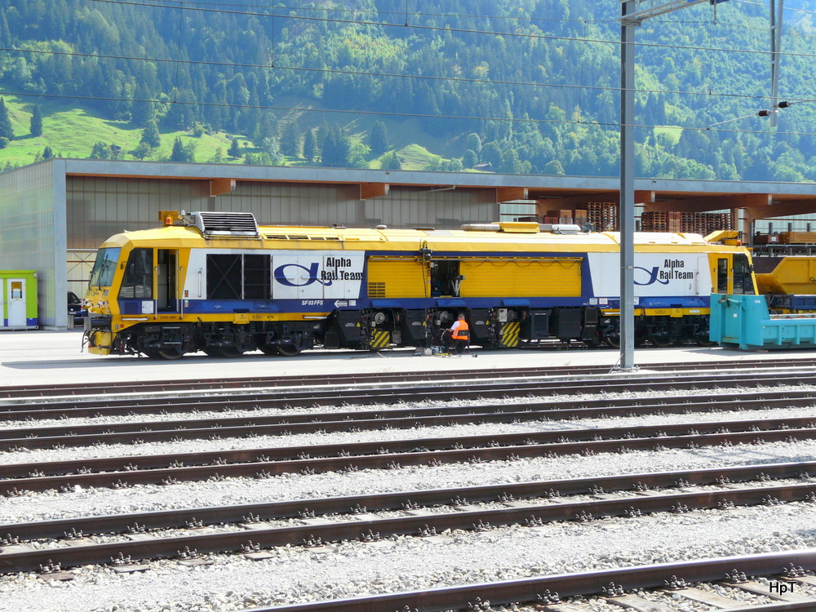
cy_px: 306
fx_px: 1438
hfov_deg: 31.7
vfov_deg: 24.0
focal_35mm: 61
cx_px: 408
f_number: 4.5
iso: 100
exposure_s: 1/250
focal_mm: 10
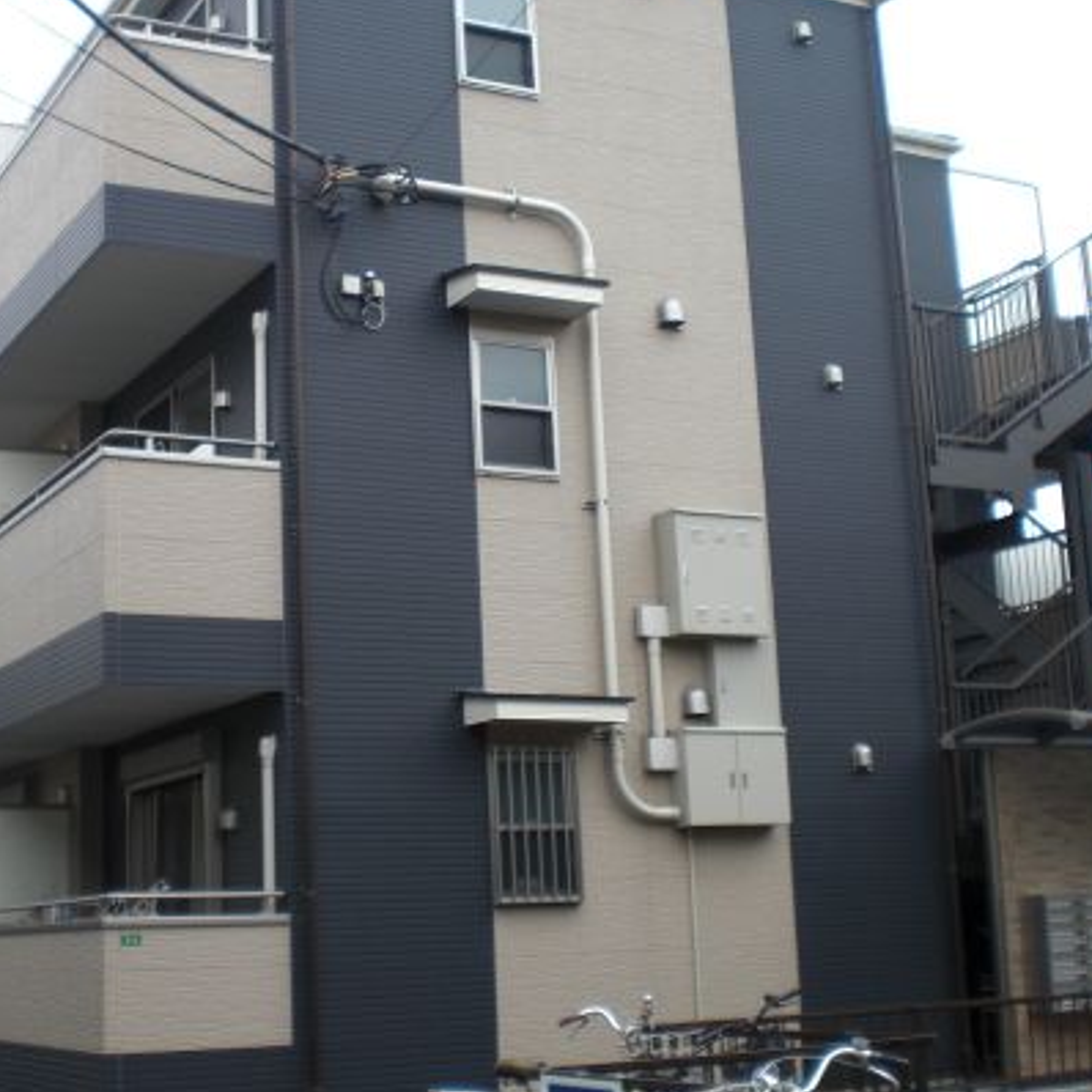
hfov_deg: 31.5
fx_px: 1927
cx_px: 428
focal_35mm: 54
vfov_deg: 31.6
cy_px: 488
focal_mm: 6.3
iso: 64
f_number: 3.1
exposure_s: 1/125
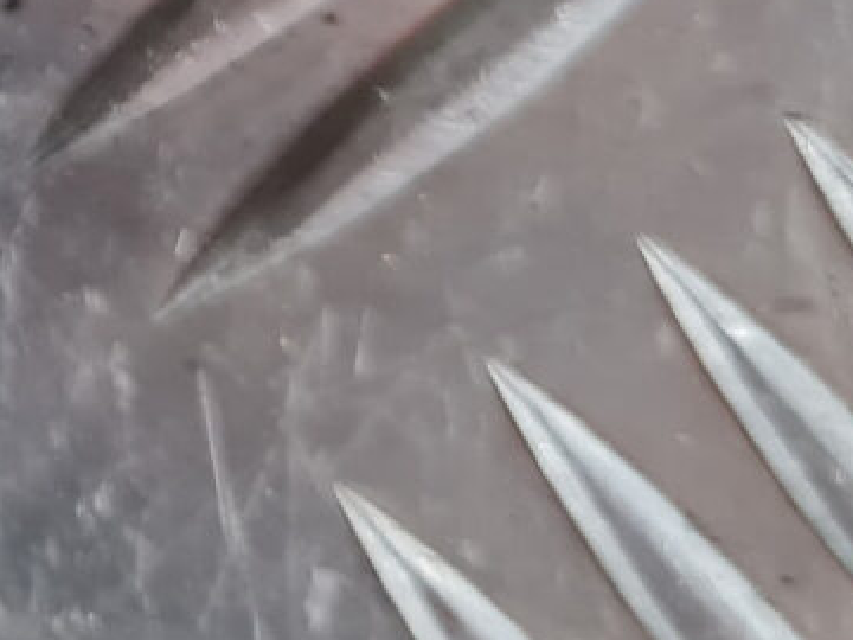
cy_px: -363
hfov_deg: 17.2
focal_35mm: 101
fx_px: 2489
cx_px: -486
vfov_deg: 13.6
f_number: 1.8
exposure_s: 1/100
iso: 250
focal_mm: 5.4
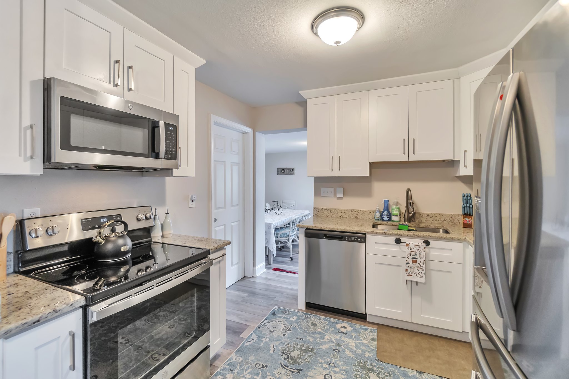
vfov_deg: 77.3
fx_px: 237
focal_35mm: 15
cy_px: 190
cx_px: 284
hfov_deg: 100.4
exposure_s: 1/40
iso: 400
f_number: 4
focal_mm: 10
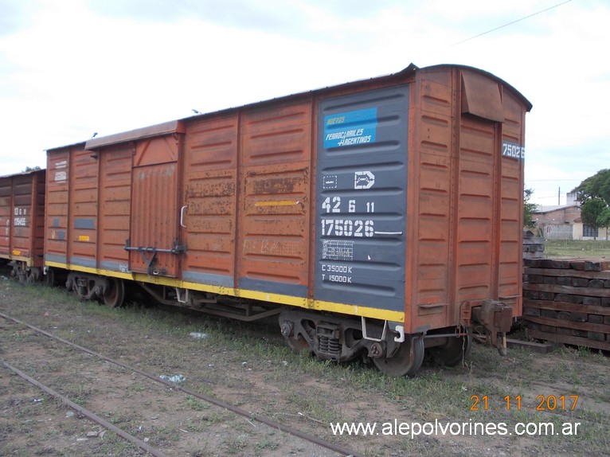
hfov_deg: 49.0
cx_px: 305
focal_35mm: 38
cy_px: 228
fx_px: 669
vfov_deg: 37.7
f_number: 3.1
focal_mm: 5.3
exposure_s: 1/60
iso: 80
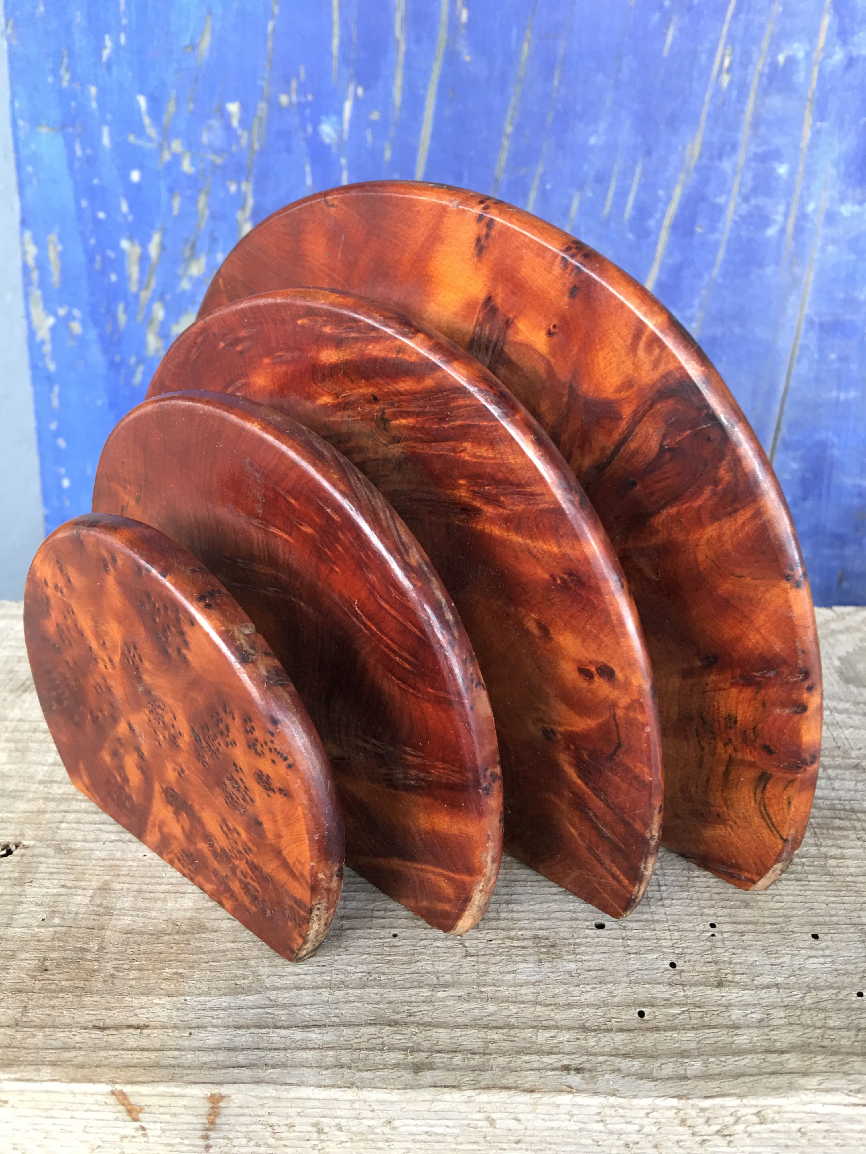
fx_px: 967
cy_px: 577
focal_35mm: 29
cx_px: 433
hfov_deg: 48.2
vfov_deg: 61.7
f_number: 2.2
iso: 32
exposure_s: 1/17
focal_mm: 4.15
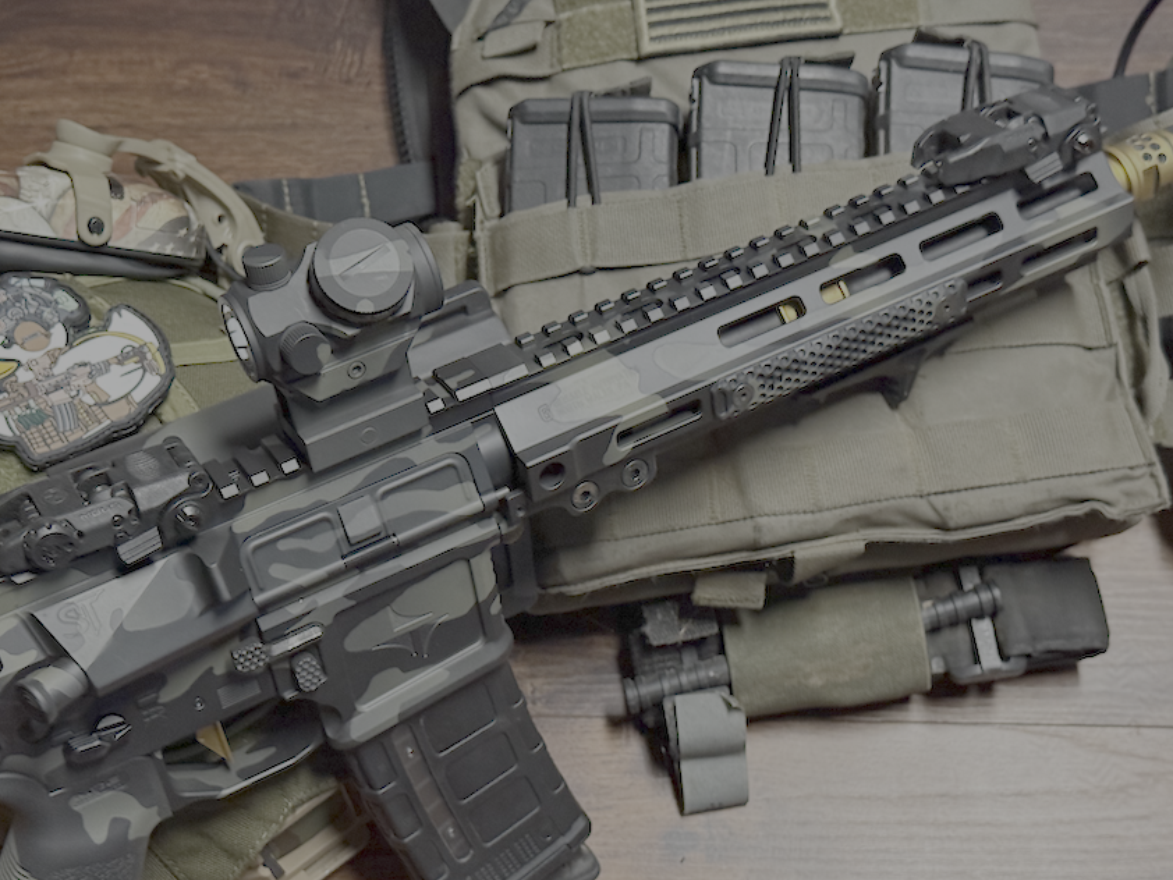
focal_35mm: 57
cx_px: 510
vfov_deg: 25.6
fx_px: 1932
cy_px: 510
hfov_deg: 33.7
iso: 640
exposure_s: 1/30
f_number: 1.78
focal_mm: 6.76
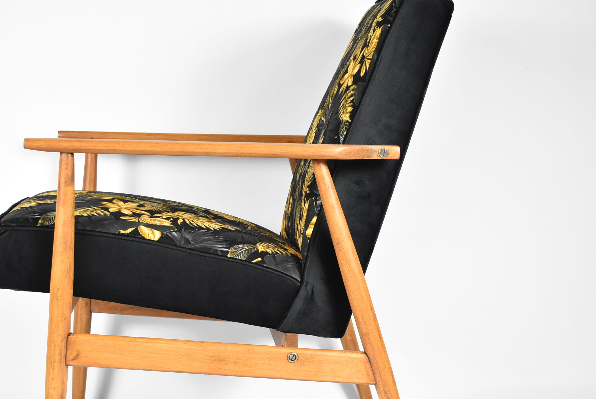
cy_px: 252
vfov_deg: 16.9
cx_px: 264
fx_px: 1342
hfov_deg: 25.0
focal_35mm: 81
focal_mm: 38
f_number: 4.8
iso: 2200
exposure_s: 1/125
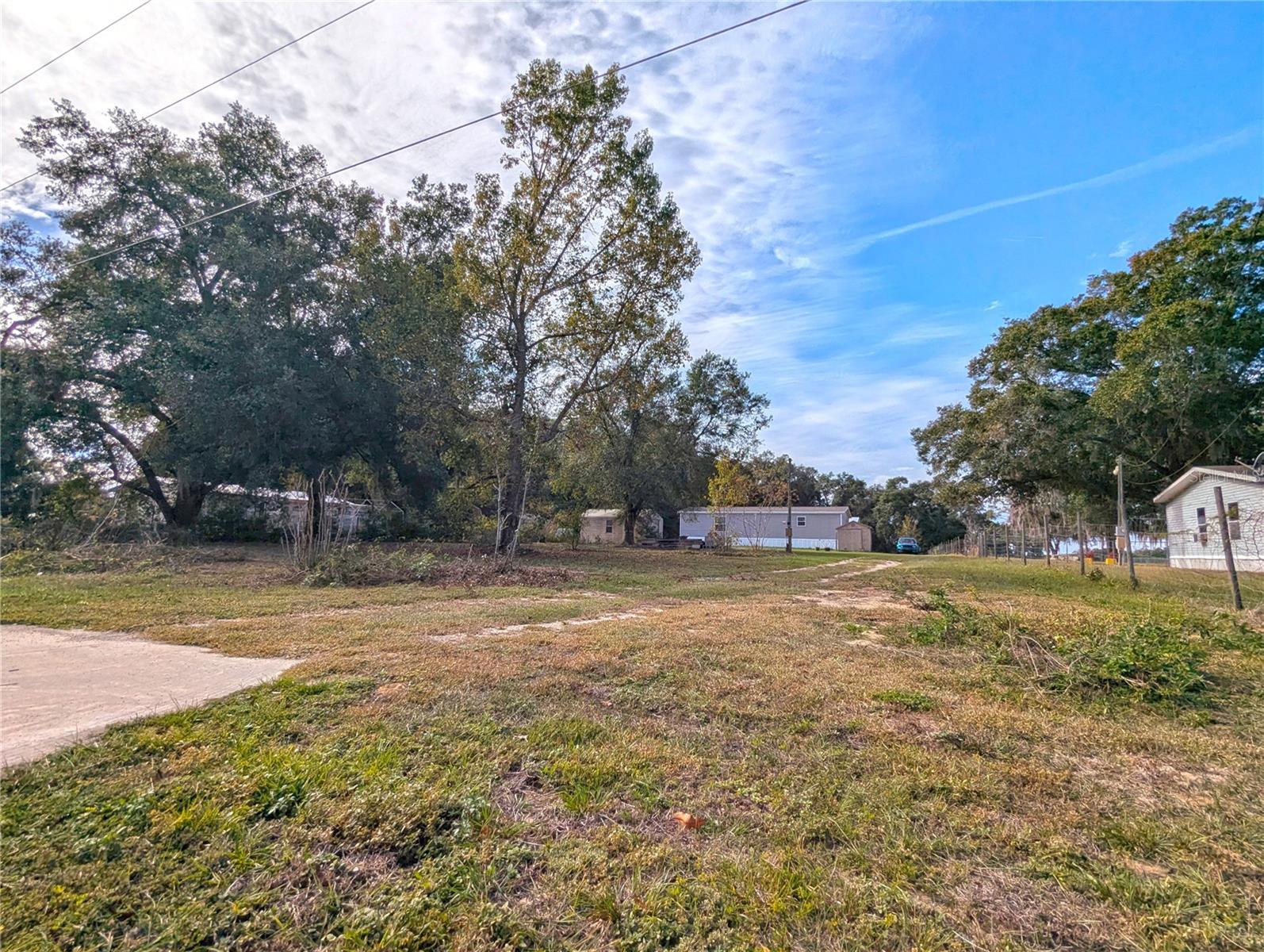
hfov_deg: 94.4
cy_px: 476
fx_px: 585
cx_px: 632
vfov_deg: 78.2
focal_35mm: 16
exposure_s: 1/7143
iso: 45
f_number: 2.2
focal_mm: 2.35
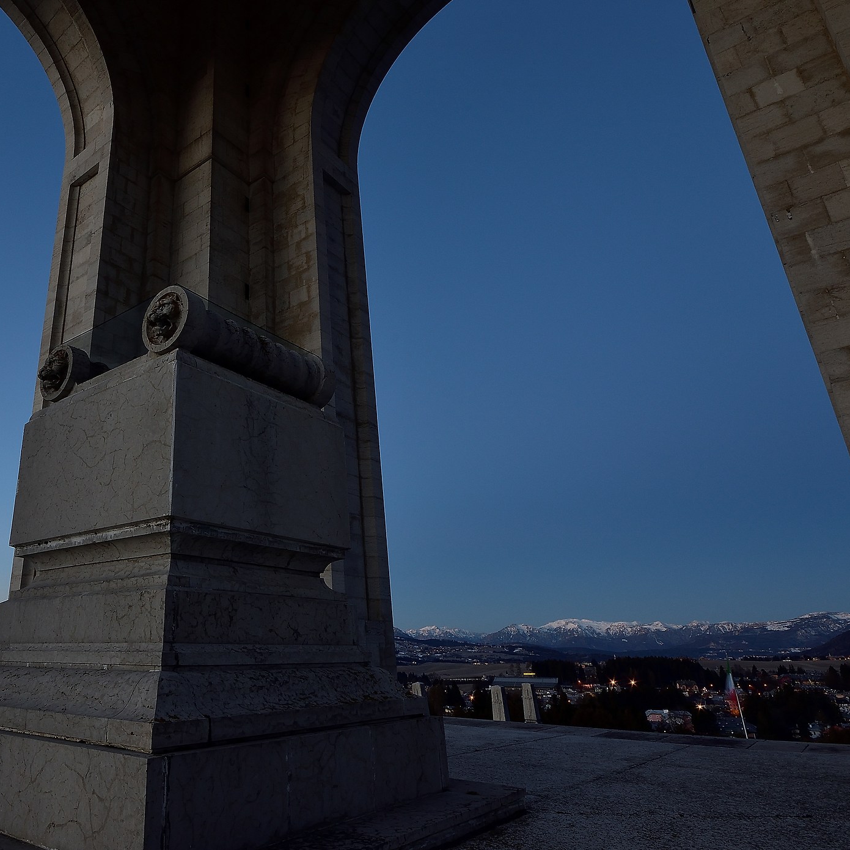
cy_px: 391
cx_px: 240
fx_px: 611
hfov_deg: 66.4
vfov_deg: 69.5
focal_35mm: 22
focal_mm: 10
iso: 100
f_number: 18
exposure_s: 6
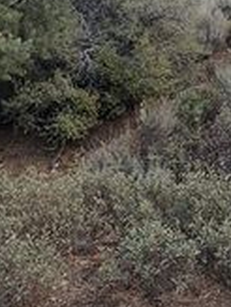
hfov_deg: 27.1
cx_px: 178
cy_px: -14
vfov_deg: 32.6
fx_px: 472
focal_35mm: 53
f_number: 2.2
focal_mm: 1.74
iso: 50
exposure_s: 1/432
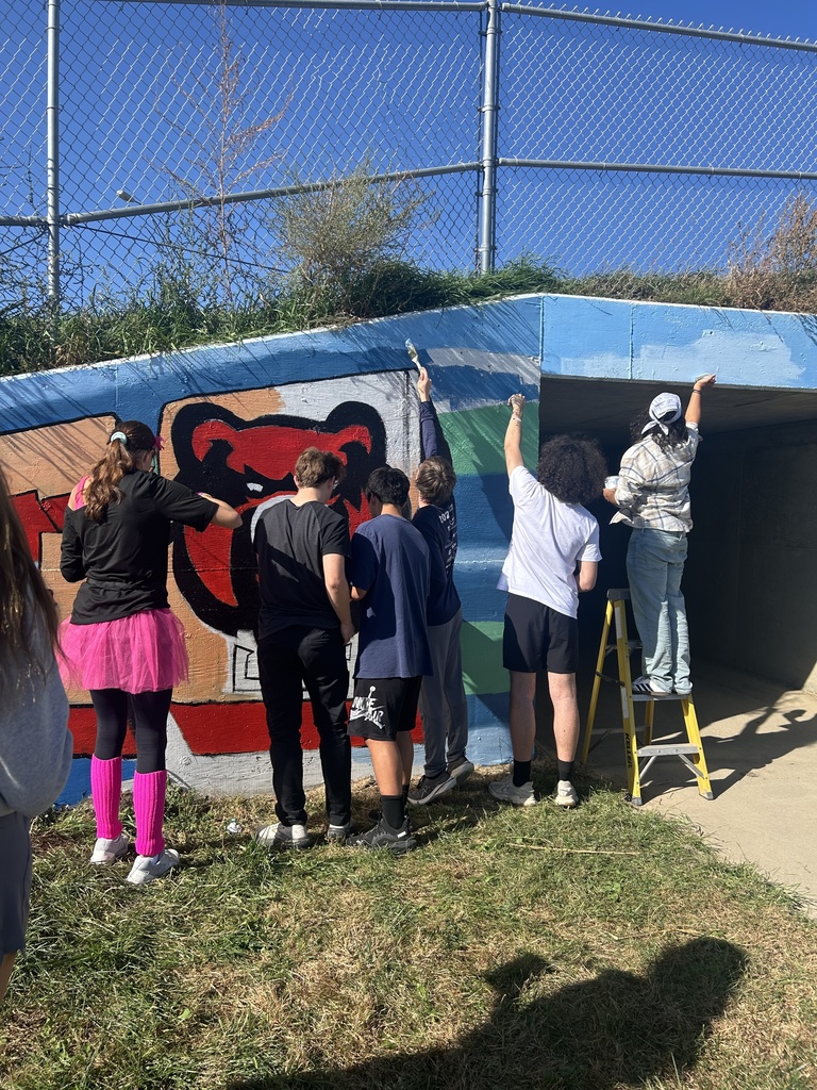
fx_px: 818
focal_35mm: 26
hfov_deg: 53.1
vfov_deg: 67.3
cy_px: 545
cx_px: 408
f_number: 1.5
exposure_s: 1/2632
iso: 50
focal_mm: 5.7
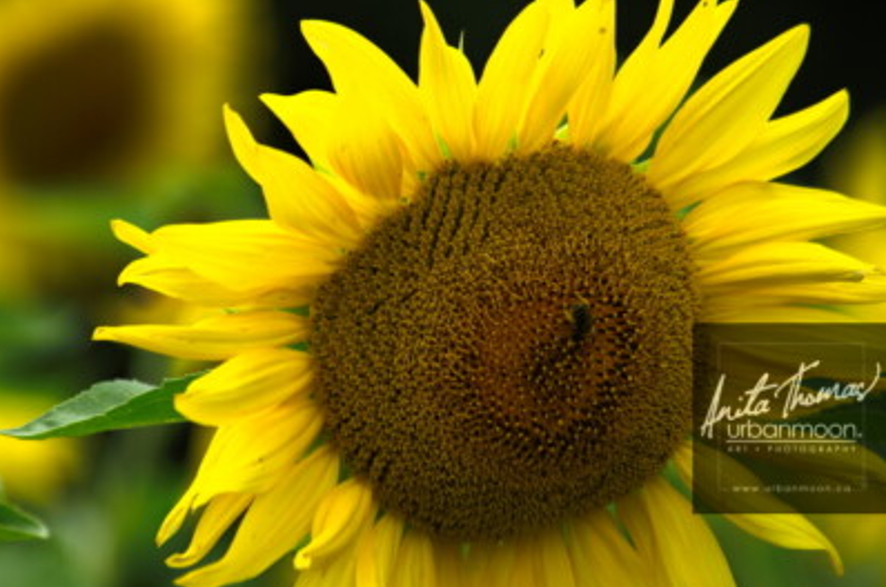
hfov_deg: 4.6
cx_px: 332
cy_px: 257
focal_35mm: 452
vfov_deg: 3.0
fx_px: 11106
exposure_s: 1/320
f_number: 7.1
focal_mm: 240
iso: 200
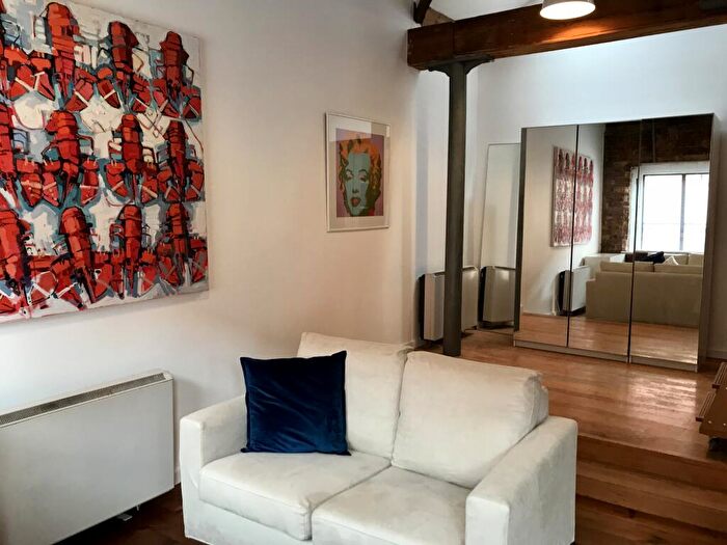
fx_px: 588
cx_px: 364
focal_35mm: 28
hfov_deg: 63.4
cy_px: 272
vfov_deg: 49.7
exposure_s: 1/20
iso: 40
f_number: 1.8
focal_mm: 3.99
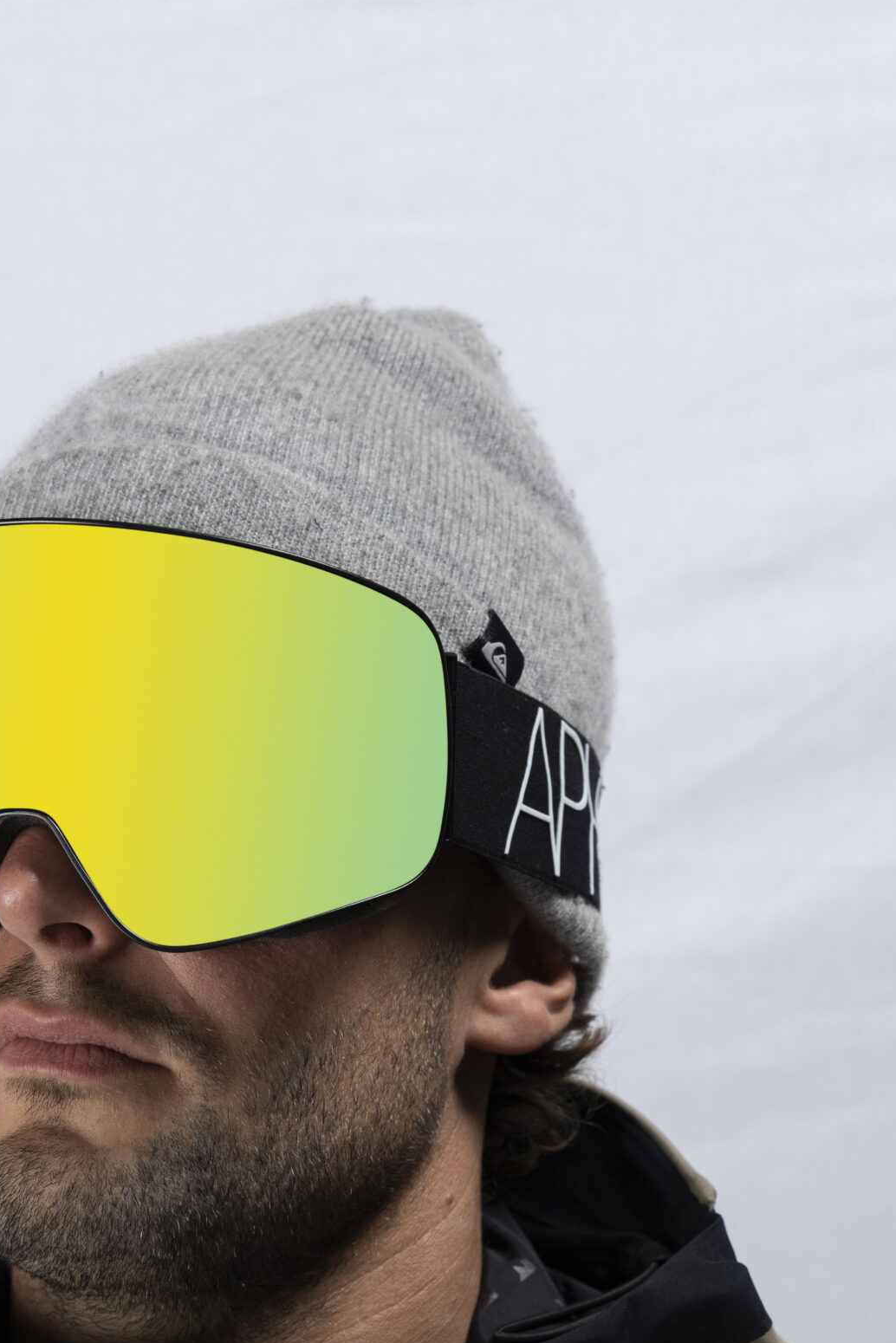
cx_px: 190
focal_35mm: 109
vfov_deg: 18.6
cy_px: 1077
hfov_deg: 12.5
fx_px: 4067
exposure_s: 1/125
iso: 100
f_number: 8
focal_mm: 66
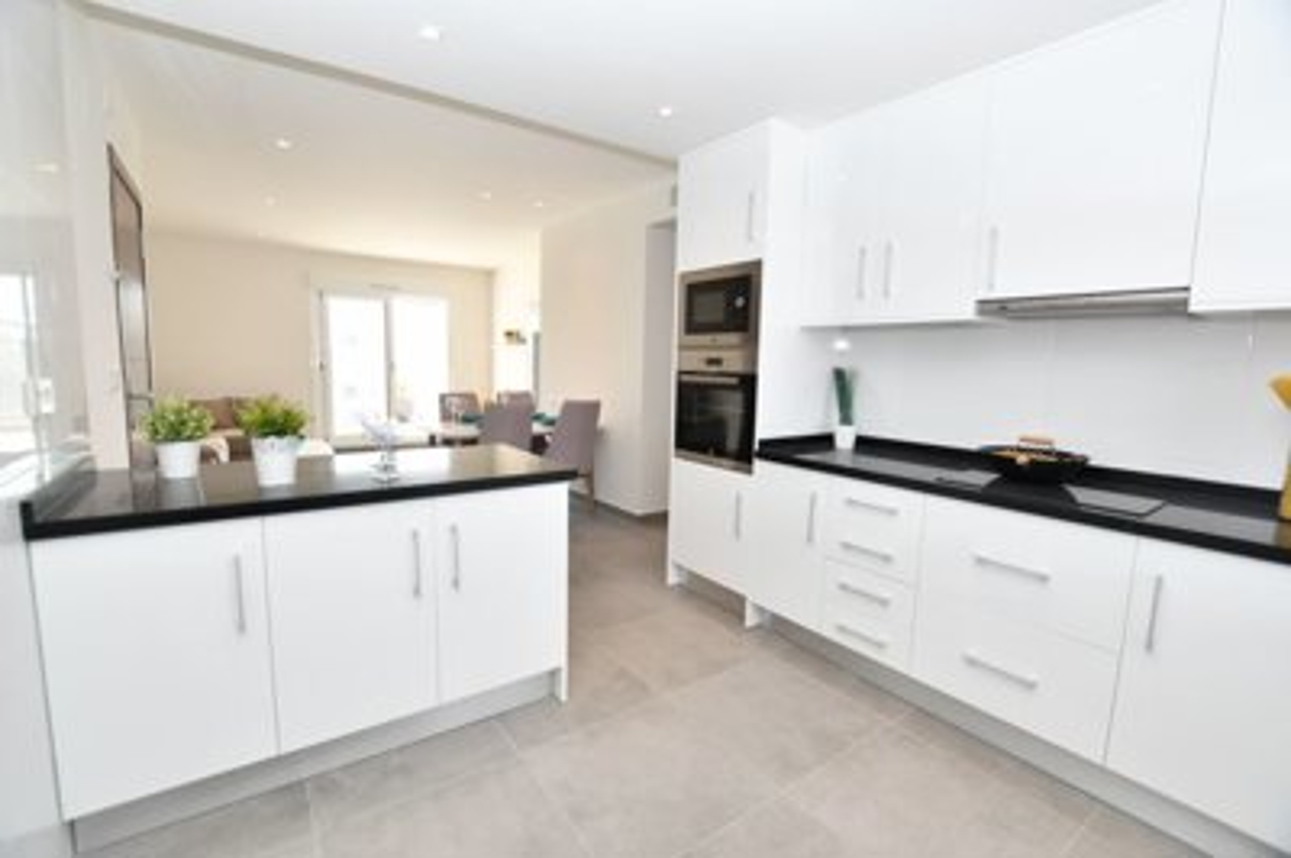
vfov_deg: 77.2
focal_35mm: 15
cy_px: 429
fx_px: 537
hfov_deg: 100.4
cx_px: 646
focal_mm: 10
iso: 400
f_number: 4.5
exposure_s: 1/125
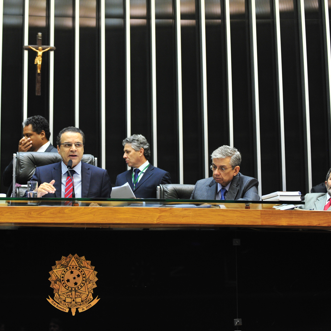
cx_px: 103
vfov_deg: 19.3
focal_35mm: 90
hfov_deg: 19.2
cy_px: 165
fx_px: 974
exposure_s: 1/80
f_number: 2.8
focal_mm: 70
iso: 1250
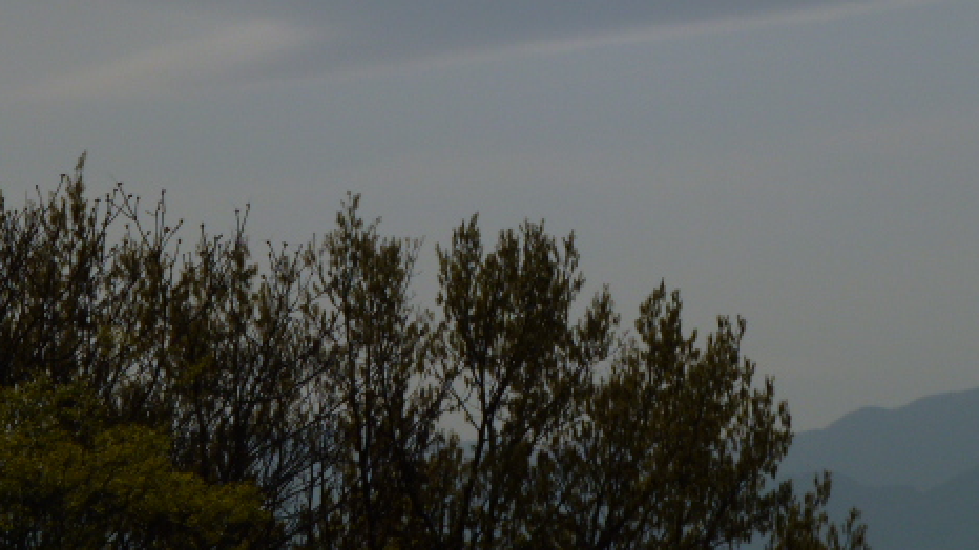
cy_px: 78
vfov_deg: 4.1
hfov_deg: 7.3
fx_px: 7657
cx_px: 586
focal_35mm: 295
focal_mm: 35.2
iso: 100
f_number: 6.3
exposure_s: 1/2500
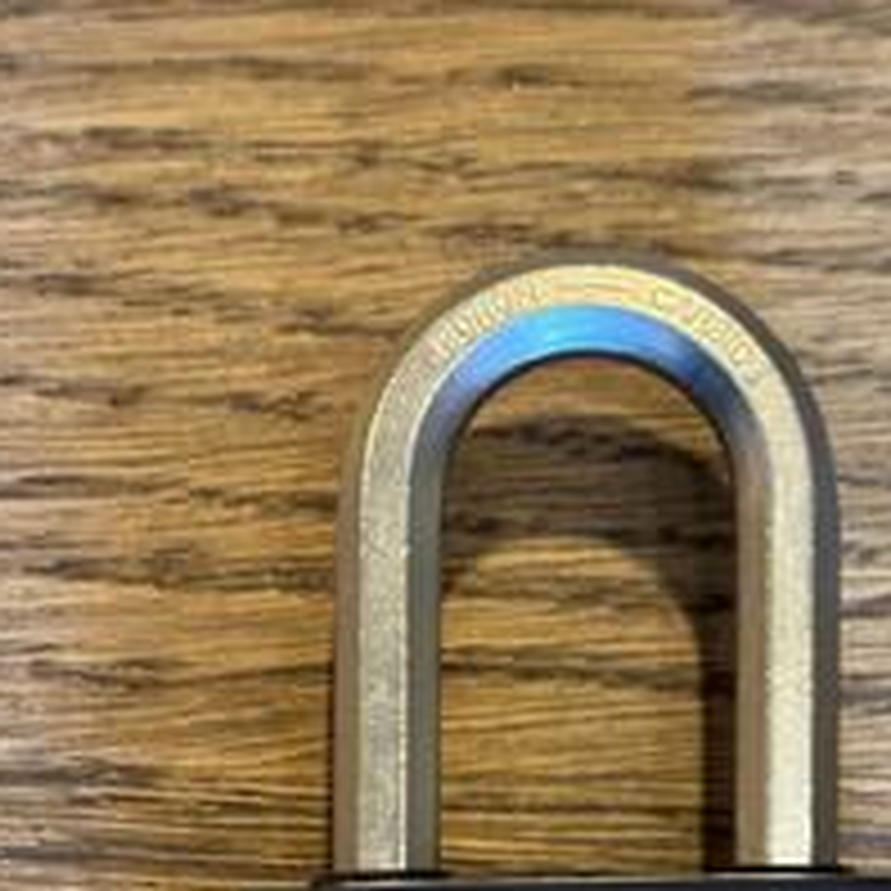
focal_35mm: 93
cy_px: 882
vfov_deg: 18.2
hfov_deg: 18.6
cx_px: 648
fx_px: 2708
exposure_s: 1/30
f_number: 1.6
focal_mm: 5.96
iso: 250
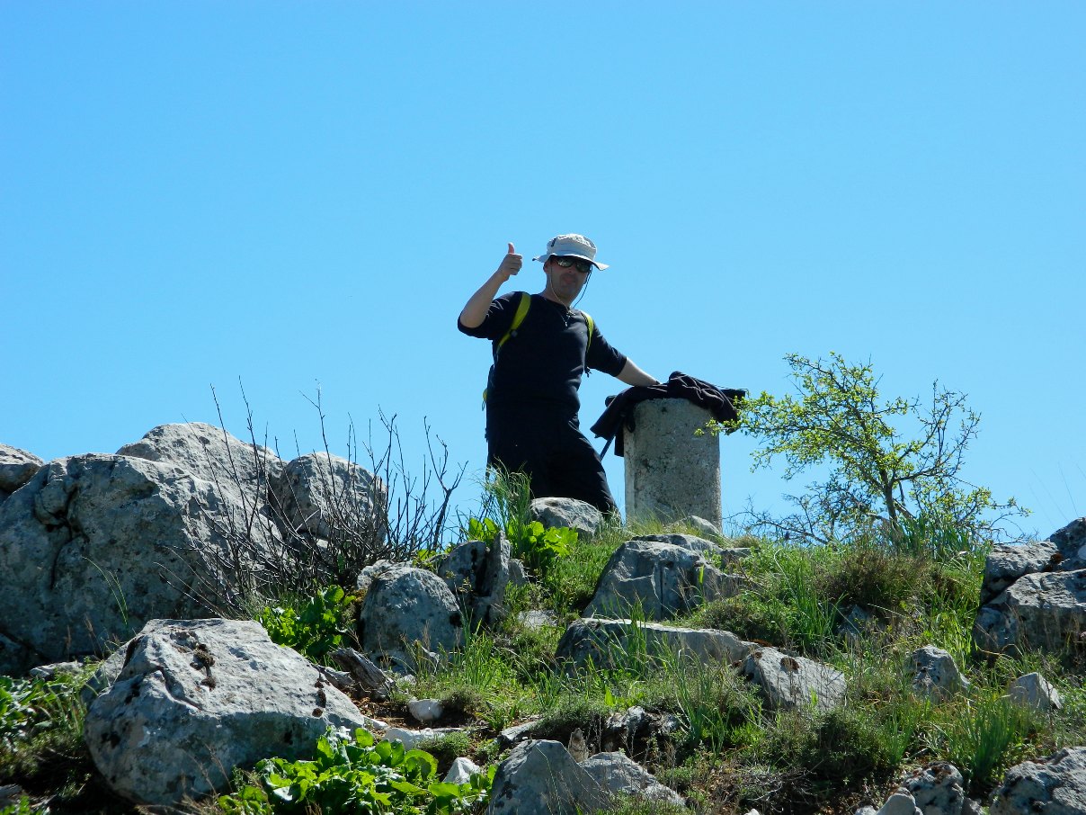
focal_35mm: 84
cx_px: 543
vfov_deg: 17.6
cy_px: 408
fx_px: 2635
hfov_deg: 23.3
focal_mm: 15.1
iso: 80
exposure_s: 1/400
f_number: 4.2
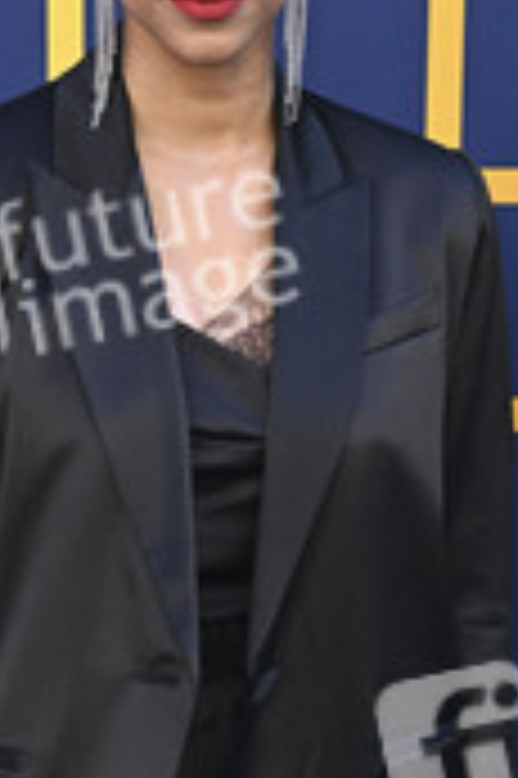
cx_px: 198
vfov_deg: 17.3
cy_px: 504
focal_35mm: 118
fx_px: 2552
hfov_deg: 11.6
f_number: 5.6
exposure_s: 1/200
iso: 400
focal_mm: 51
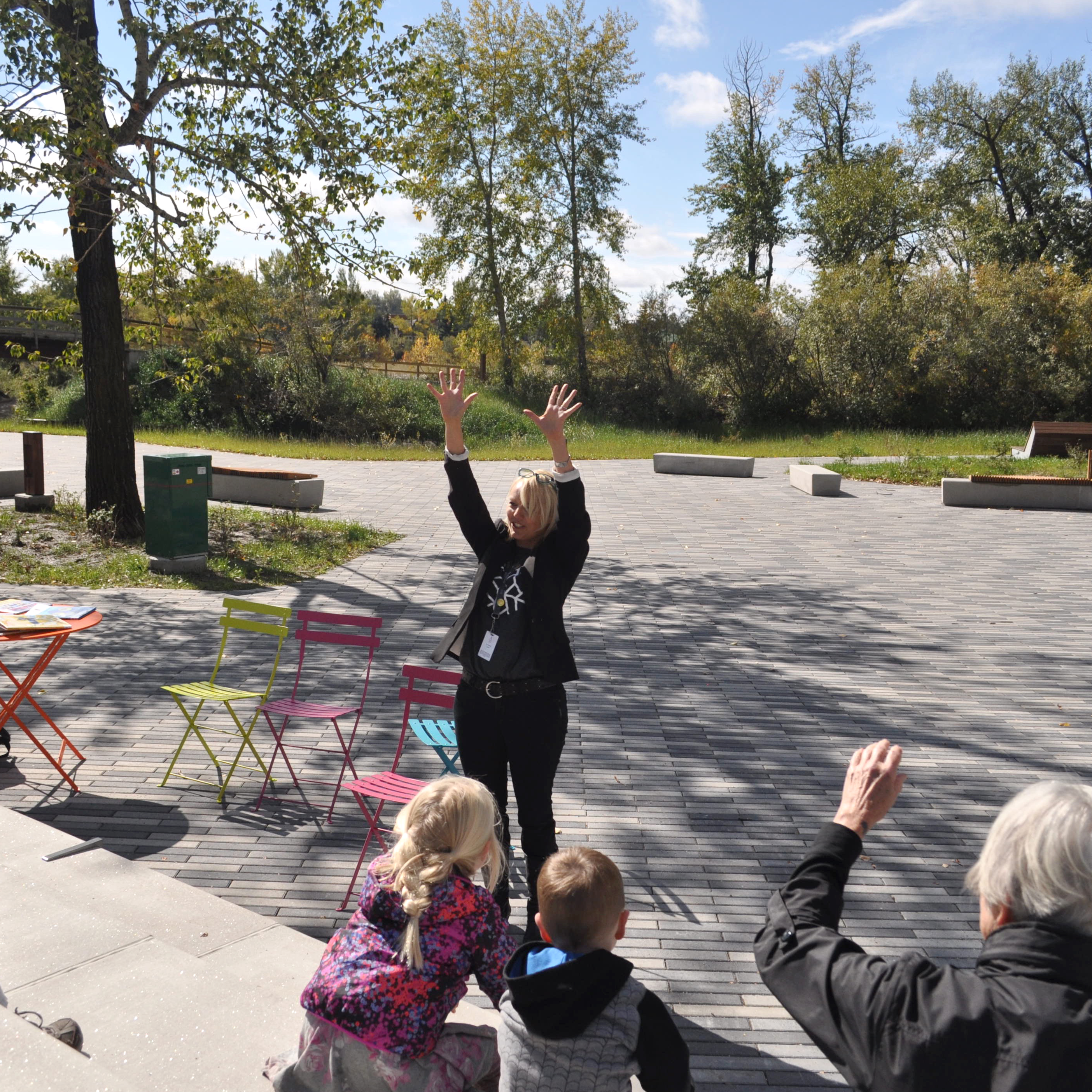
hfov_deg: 47.2
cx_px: 506
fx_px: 1249
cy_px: 553
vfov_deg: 47.2
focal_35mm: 35
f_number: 4.8
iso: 400
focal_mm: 18
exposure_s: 1/1500
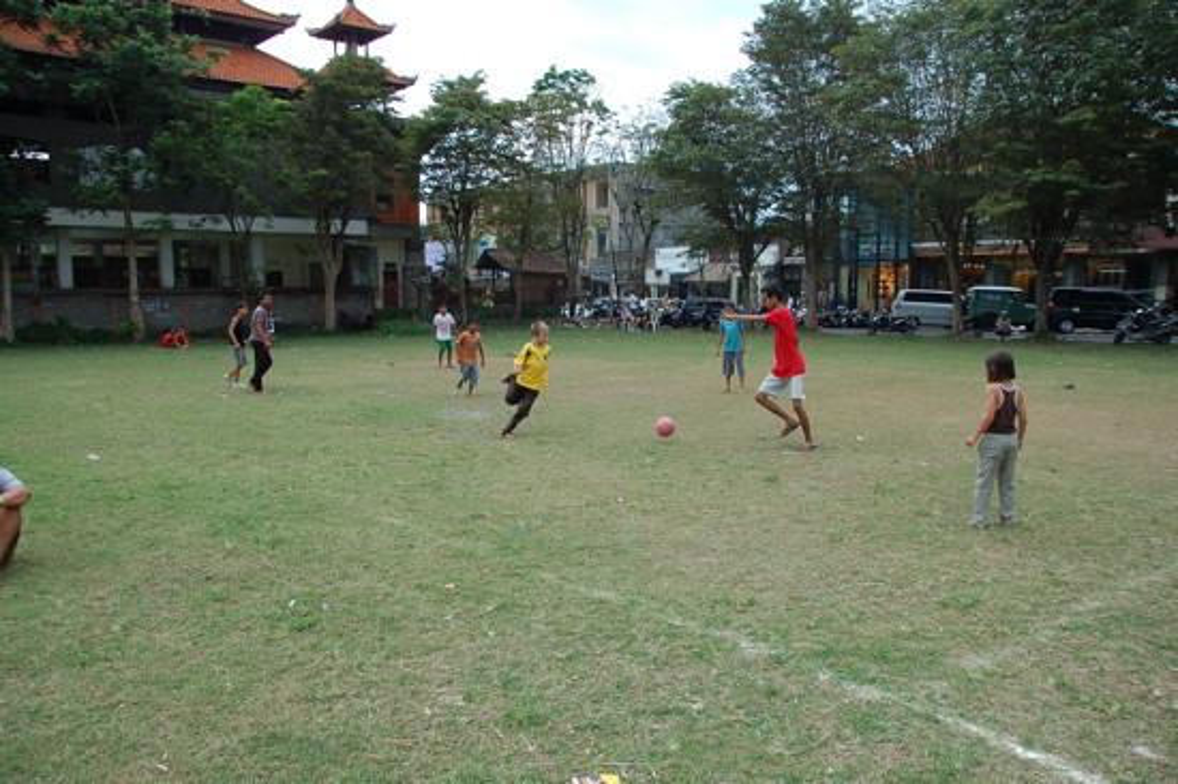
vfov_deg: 47.9
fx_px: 883
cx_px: 589
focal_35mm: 27
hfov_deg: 67.4
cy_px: 392
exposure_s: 1/100
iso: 400
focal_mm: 18
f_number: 5
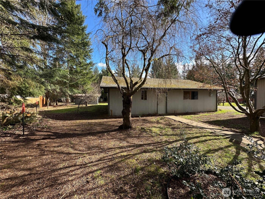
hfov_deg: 102.1
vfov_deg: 85.7
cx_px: 132
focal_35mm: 14
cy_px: 100
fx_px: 107
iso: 40
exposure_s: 1/447
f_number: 2.2
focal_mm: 2.22
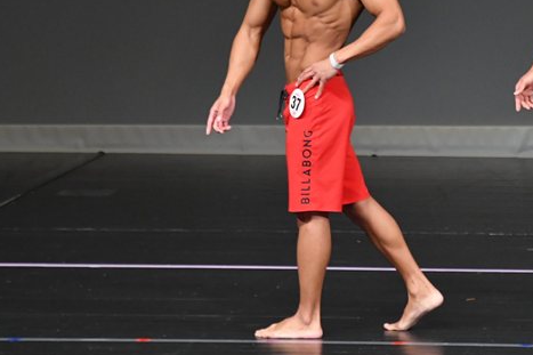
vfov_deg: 2.4
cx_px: 399
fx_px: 8465
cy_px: 81
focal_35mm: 572
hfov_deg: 3.6
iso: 4000
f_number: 5.6
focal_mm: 230
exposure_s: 1/400
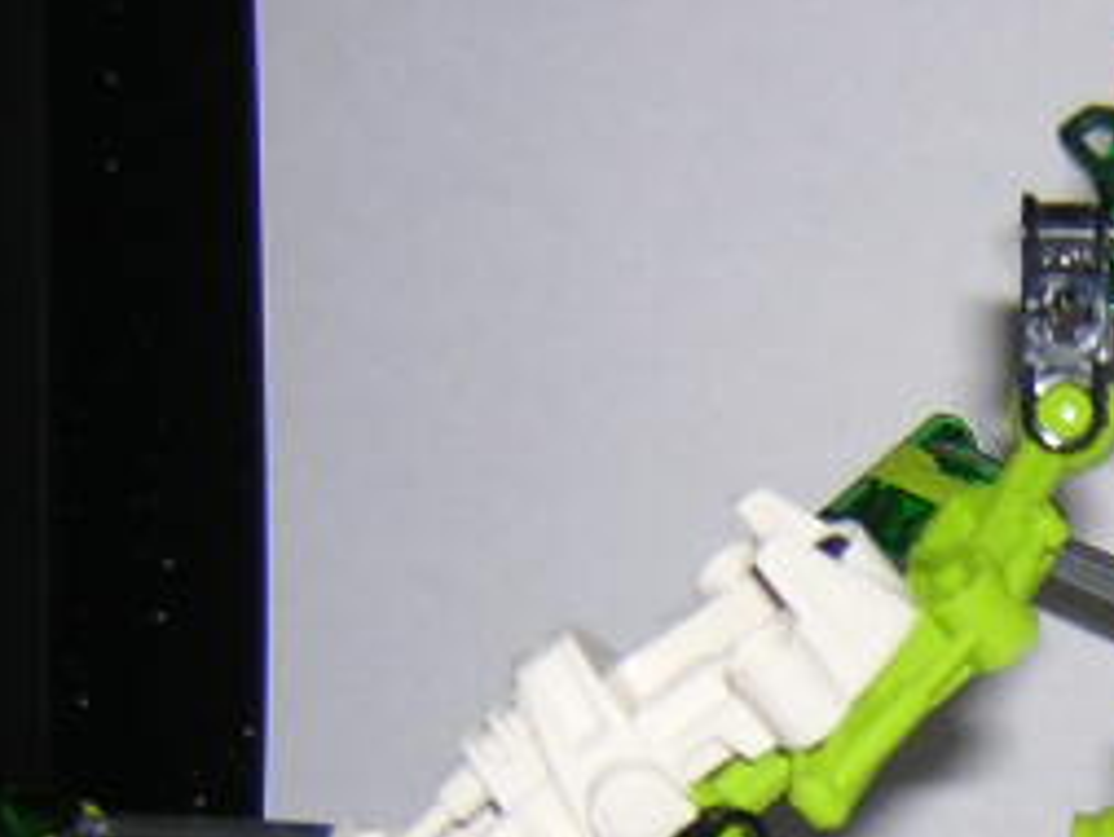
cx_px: 1321
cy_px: 912
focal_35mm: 91
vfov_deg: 15.8
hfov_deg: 20.2
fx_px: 2930
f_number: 2.6
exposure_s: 1/60.1
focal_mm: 4.7
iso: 100
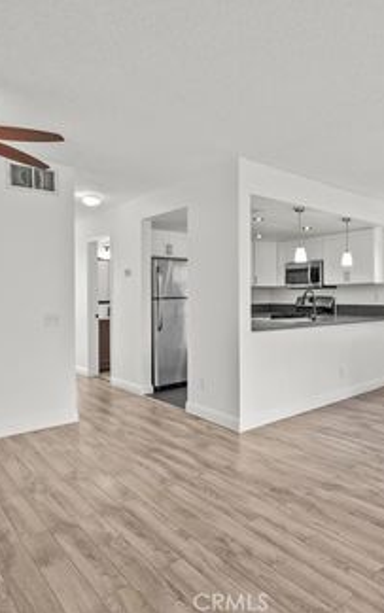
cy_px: 300
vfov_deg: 79.6
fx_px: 368
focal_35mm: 22
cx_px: 310
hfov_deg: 51.5
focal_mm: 14
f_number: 9
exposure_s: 1/2.5
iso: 250
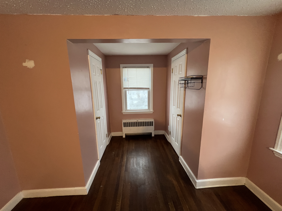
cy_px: 106
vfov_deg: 89.9
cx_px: 141
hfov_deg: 106.2
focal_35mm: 13
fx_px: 106
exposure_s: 1/60
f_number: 1.8
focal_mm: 1.57
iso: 250
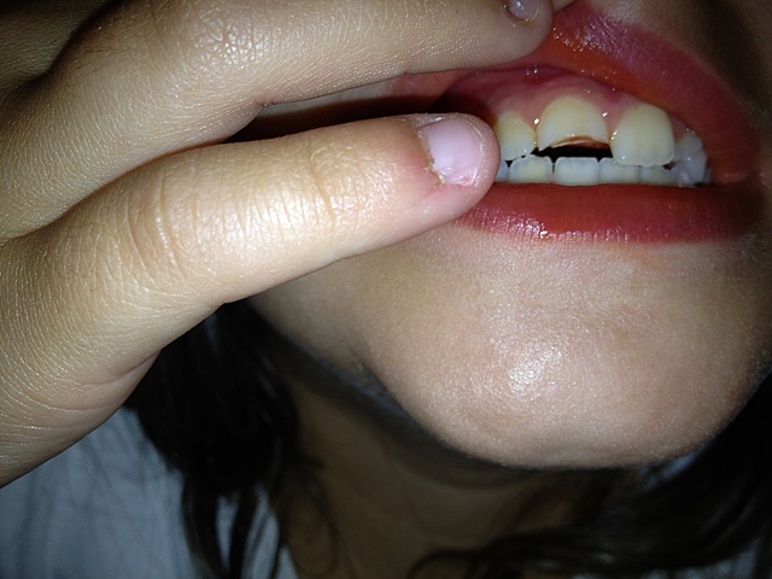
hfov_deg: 52.6
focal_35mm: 35
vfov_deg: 40.7
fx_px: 781
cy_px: 290
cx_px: 386
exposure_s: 1/212
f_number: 2.4
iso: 64
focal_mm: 4.28
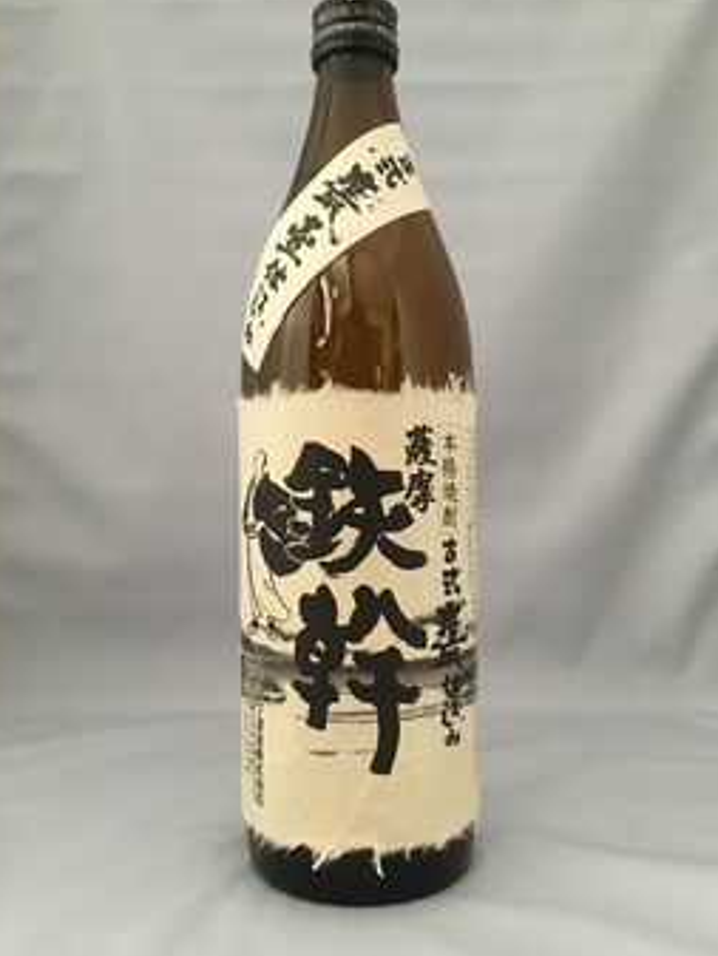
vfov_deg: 58.3
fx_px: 857
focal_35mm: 31
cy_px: 491
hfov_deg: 45.5
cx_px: 352
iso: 250
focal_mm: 4.15
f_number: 2.2
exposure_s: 1/15
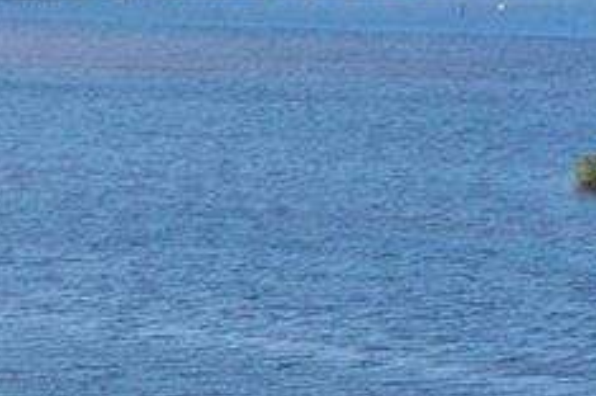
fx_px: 3158
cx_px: -832
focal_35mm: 191
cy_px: 954
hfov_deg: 9.6
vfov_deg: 6.8
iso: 100
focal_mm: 10.26
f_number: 5.6
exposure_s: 1/400
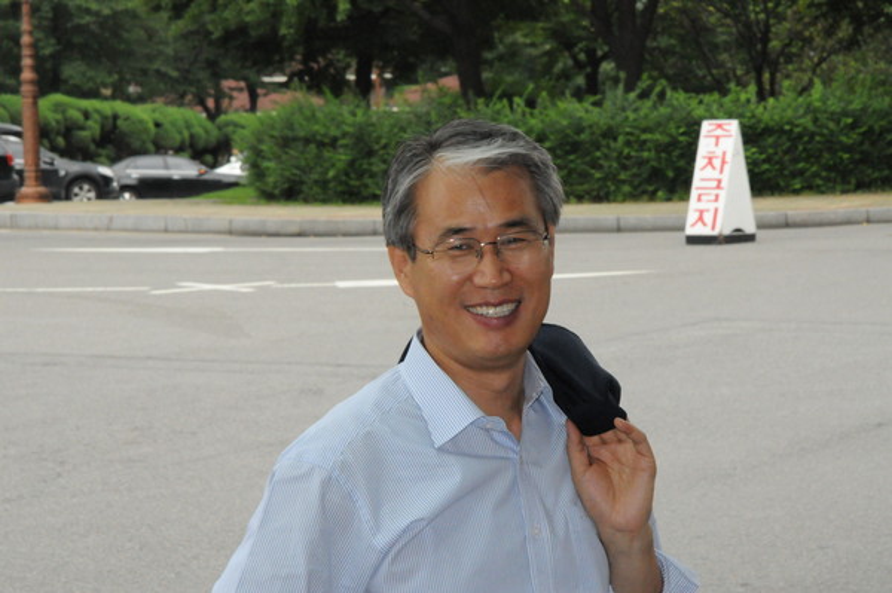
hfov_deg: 16.1
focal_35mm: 128
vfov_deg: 10.7
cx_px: 446
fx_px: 3156
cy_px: 296
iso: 3200
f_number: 16
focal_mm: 85
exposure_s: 1/250
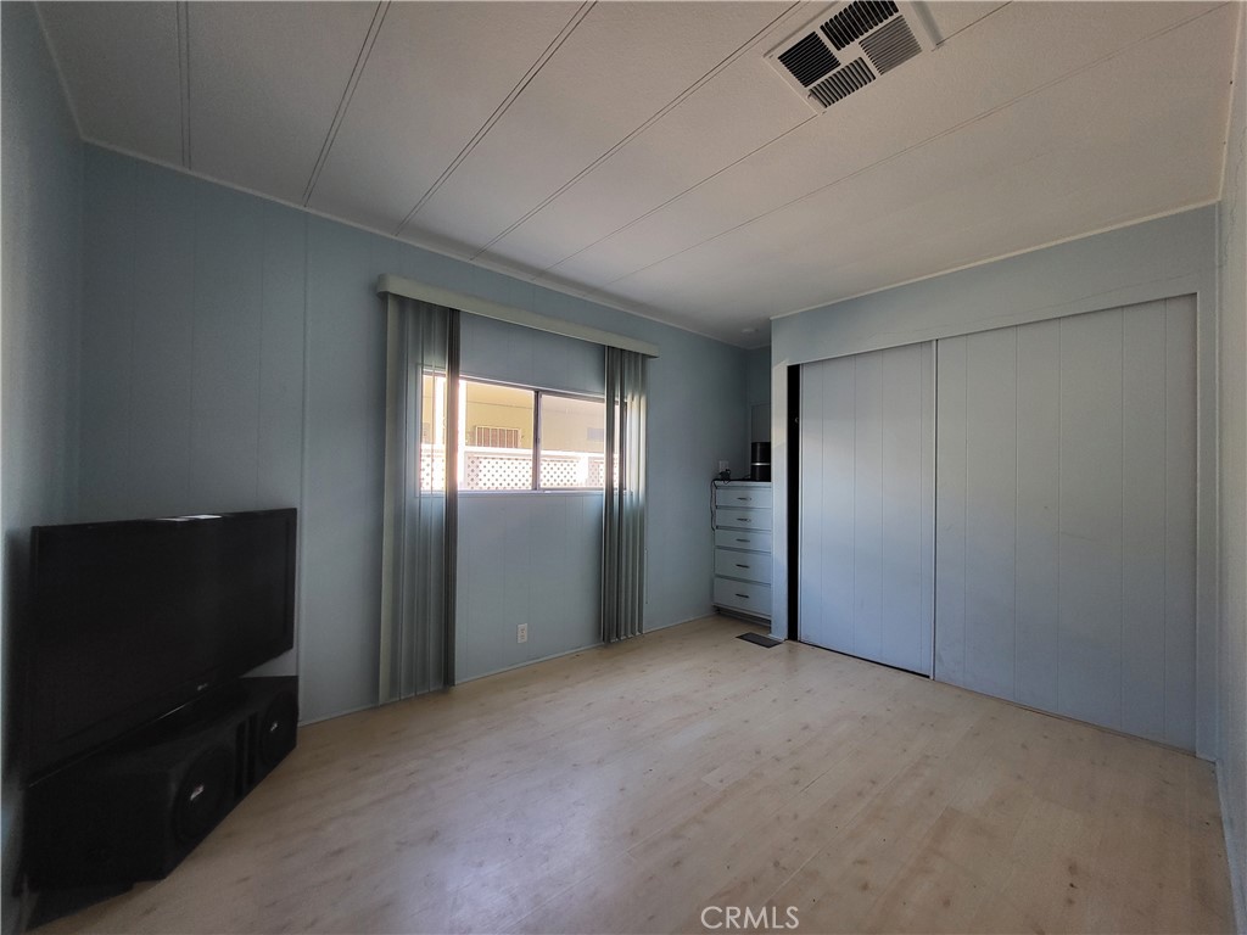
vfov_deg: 89.9
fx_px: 468
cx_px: 624
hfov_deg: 106.2
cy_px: 468
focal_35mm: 13
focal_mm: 1.74
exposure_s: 1/60
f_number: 2.2
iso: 160
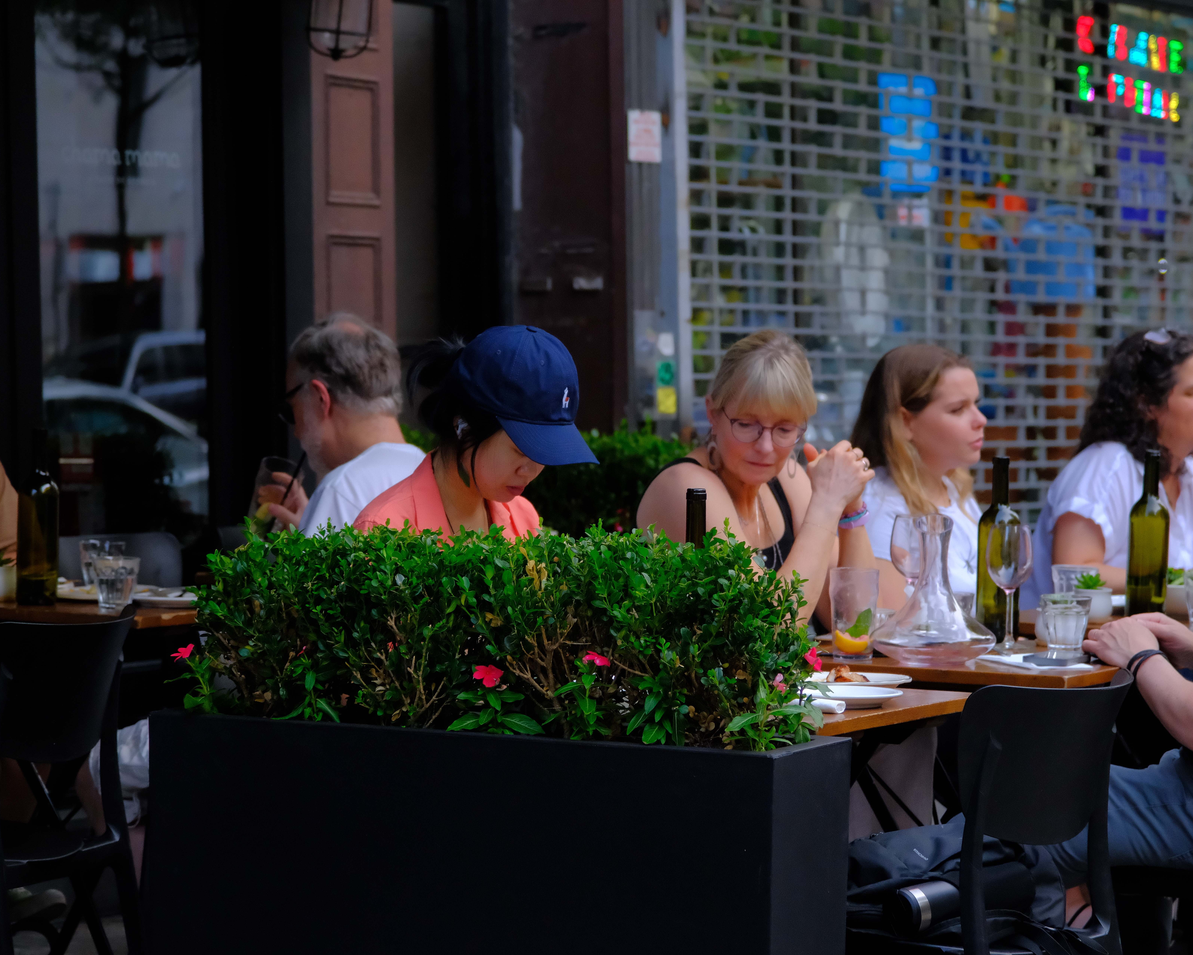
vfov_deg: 11.4
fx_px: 4802
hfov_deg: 14.2
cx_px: 664
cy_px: 480
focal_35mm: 136
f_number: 4
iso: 1600
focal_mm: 80
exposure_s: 1/640
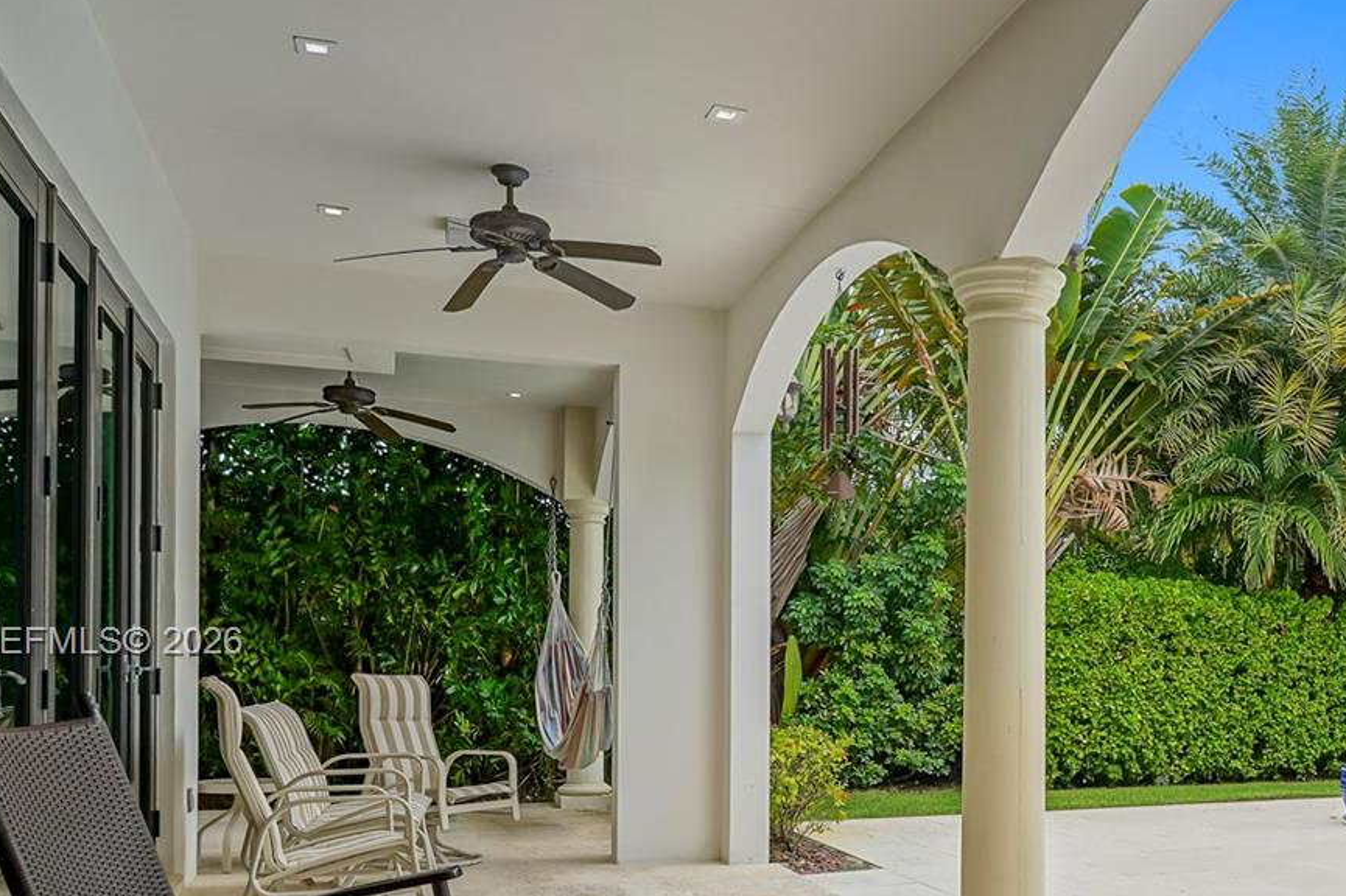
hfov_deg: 49.9
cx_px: 1004
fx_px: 1383
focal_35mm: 37
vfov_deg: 35.3
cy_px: 644
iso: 200
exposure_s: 1/125
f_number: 5.6
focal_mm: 20
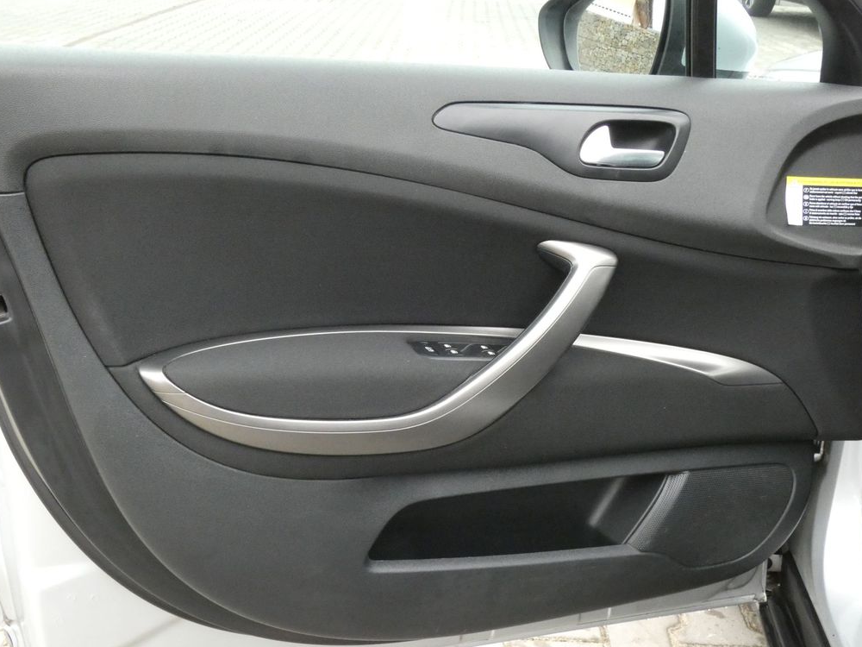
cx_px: 431
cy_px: 330
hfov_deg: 44.8
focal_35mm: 42
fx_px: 1046
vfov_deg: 34.3
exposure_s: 1/80
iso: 1000
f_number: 5
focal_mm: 7.3
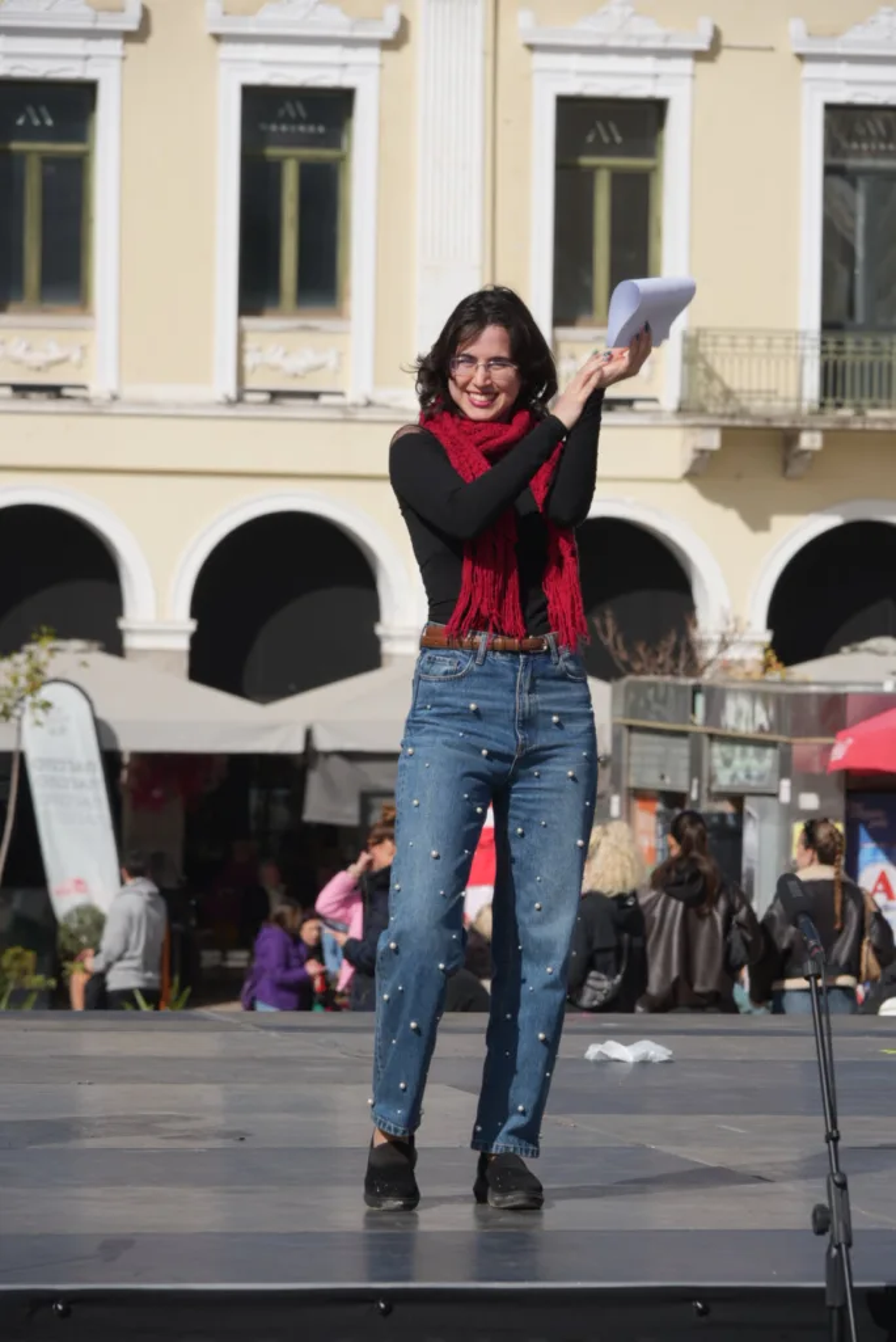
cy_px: 671
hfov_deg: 6.2
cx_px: 448
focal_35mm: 223
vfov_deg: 9.2
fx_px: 8313
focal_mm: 223
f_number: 13
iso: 125
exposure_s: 1/200
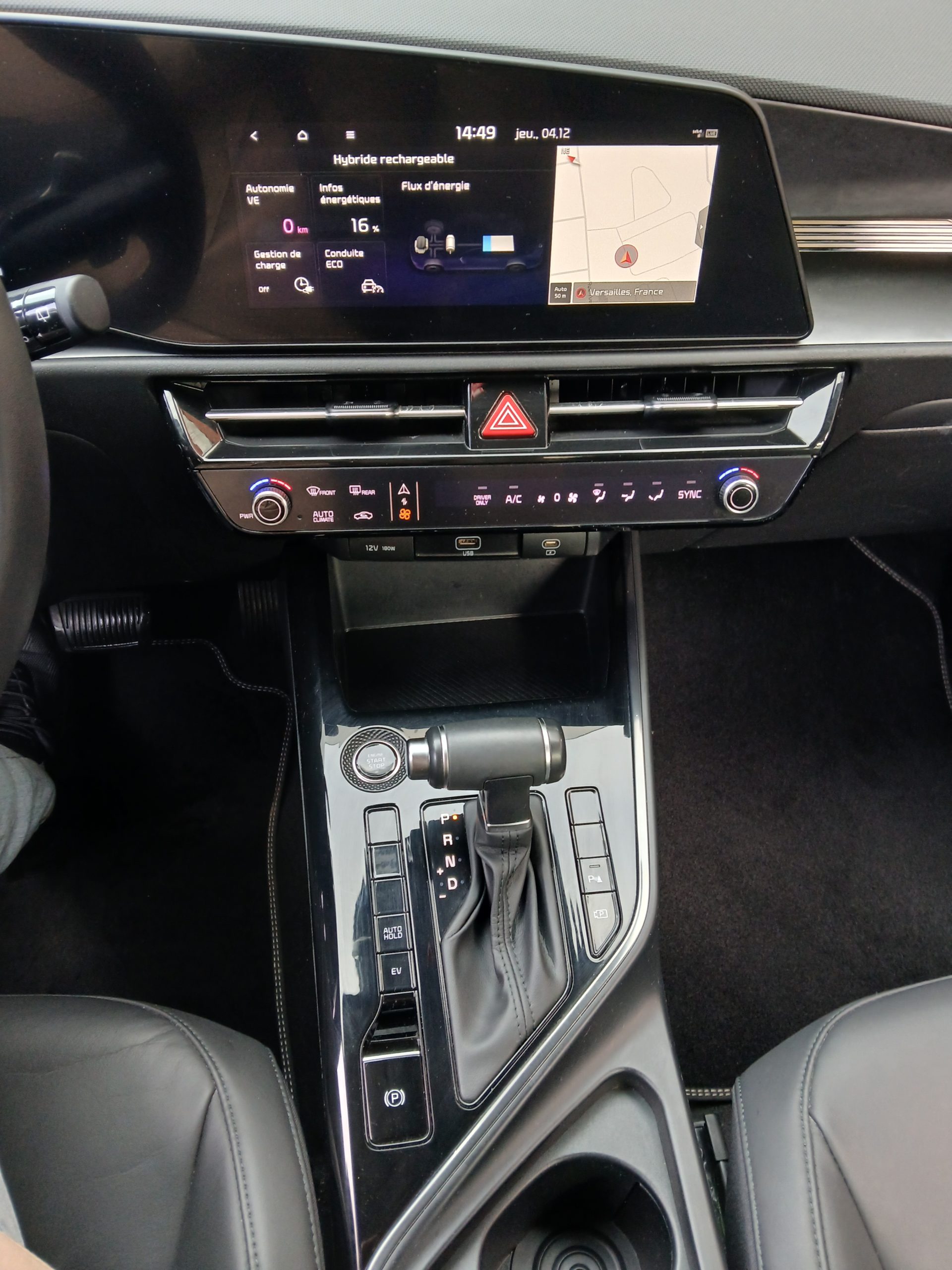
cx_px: 476
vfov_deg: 67.3
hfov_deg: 53.1
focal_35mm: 26
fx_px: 953
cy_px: 635
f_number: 1.8
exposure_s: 1/50
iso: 250
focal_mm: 3.98
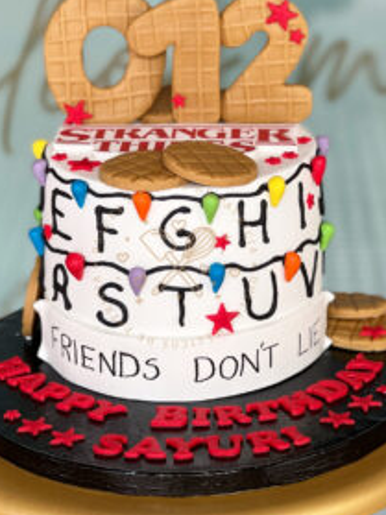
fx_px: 1771
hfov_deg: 12.4
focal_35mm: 119
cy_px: 217
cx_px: 184
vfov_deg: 16.5
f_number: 2.8
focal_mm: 9
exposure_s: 1/121
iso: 32
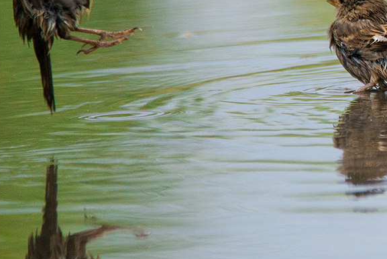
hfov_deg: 1.1
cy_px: 57
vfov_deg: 0.7
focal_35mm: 1871
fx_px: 20117
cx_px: 518
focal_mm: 600
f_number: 6.3
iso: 800
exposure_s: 1/2500
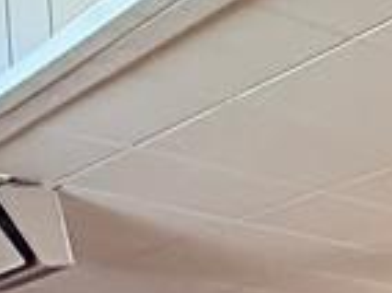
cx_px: 773
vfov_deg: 12.9
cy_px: 569
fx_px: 1142
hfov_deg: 15.6
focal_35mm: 101
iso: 640
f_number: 2.2
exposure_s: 1/60
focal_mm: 2.22
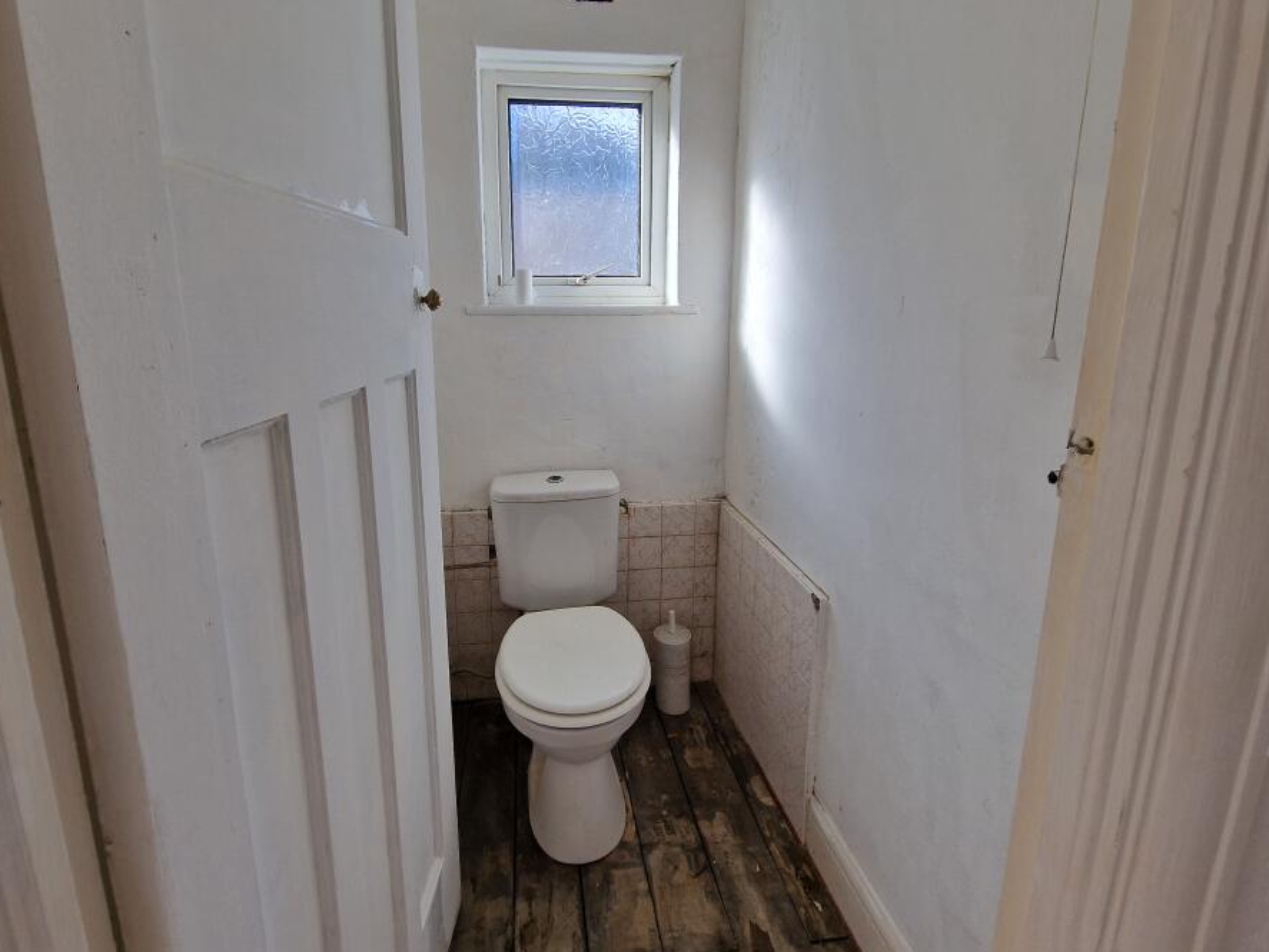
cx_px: 597
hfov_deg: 98.0
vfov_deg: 81.3
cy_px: 410
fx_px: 550
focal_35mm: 15
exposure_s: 1/196
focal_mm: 2.2
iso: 50
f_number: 2.2
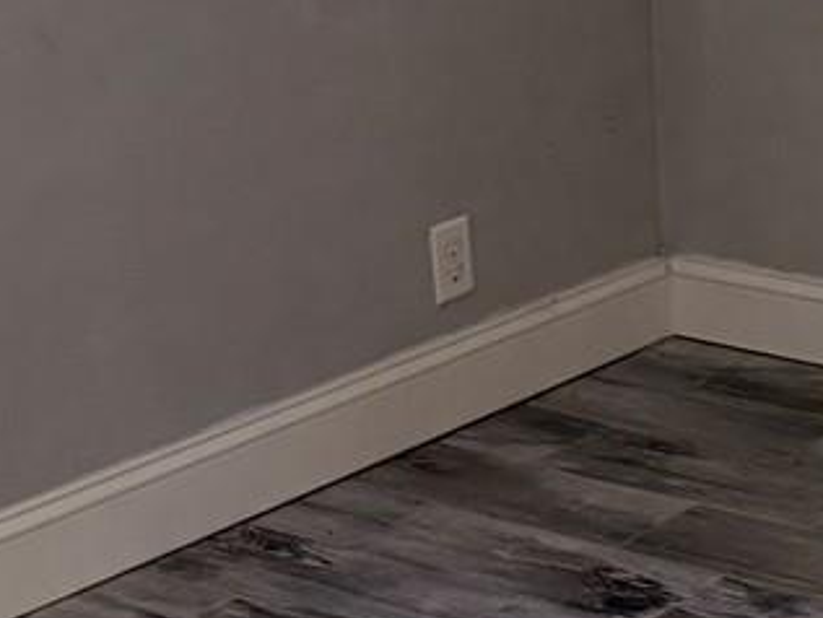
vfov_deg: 12.1
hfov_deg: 15.1
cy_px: 13
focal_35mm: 121
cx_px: 1225
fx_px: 2878
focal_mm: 6.76
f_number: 1.78
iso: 250
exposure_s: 1/60
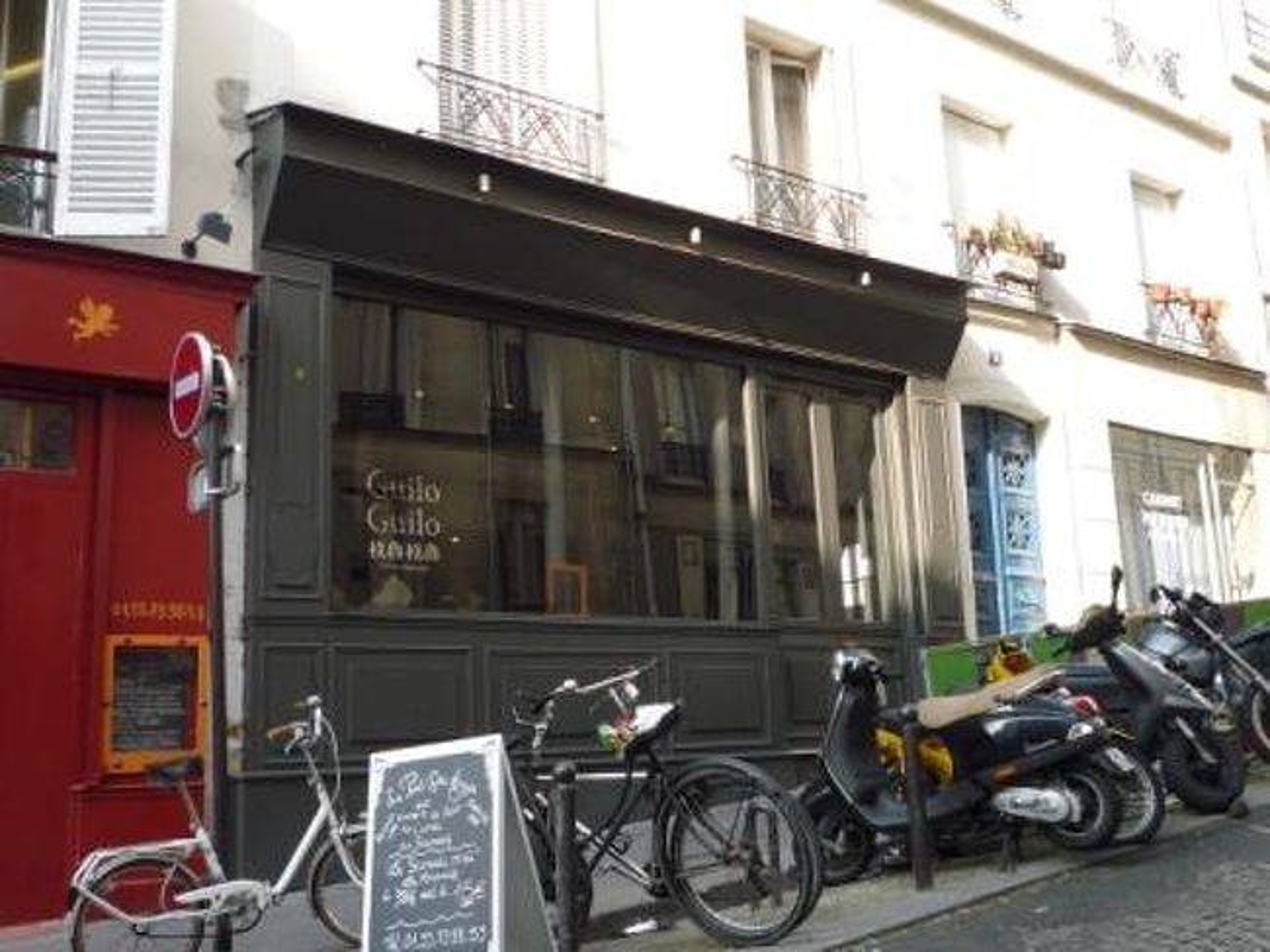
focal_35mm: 38
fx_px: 1394
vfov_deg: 37.7
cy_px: 476
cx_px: 635
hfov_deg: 49.0
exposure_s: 1/200
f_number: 2.9
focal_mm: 4.7
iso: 100
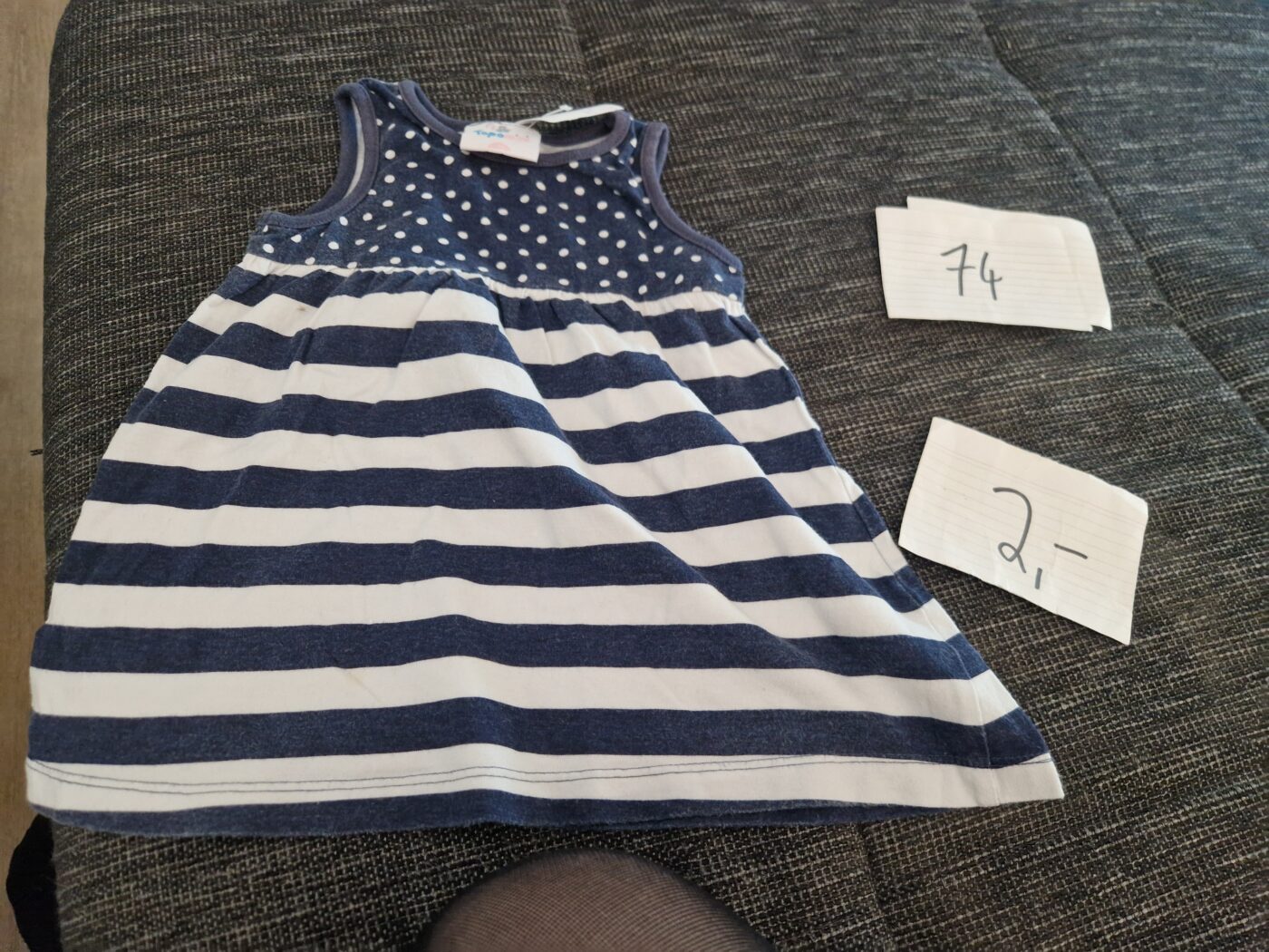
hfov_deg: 73.9
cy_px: 476
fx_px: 843
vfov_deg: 58.9
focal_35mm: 23
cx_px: 634
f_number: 1.8
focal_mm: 5.4
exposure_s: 1/100
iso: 80
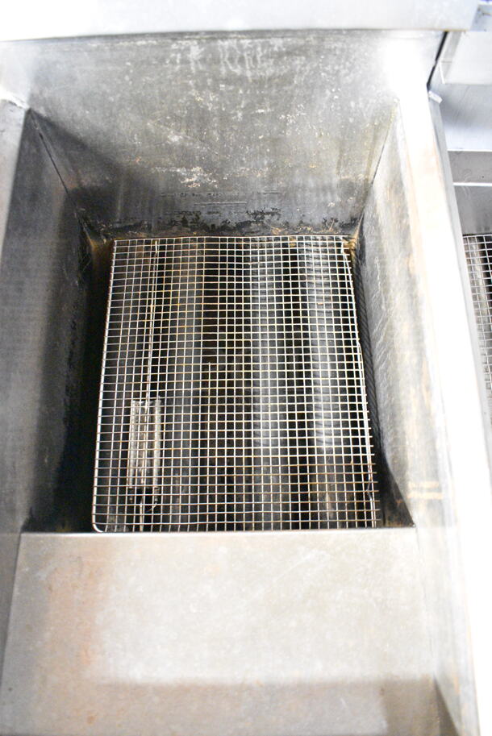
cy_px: 368
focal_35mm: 27
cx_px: 246
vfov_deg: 67.3
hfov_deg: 48.0
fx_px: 553
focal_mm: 18
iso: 16000
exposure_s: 1/30
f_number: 3.5
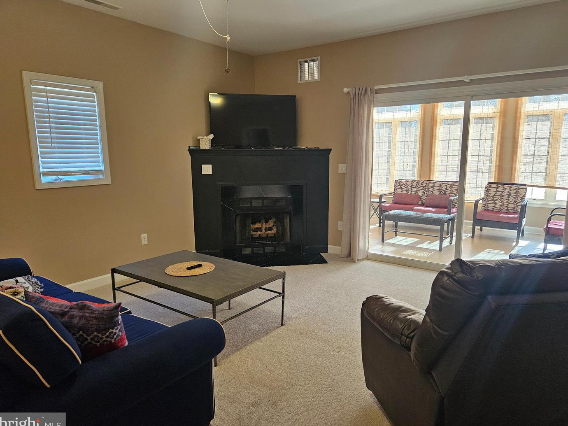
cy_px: 214
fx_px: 394
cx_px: 290
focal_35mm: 24
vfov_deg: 56.8
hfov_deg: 71.6
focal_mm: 5.4
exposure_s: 1/120
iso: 400
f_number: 1.8
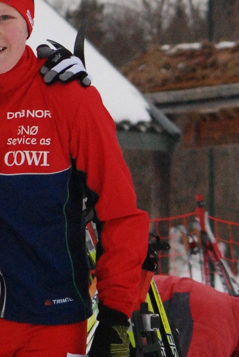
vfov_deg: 4.6
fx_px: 4466
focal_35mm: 450
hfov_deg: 3.0
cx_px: -243
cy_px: -57
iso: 1250
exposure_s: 1/1600
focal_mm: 70
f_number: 6.3
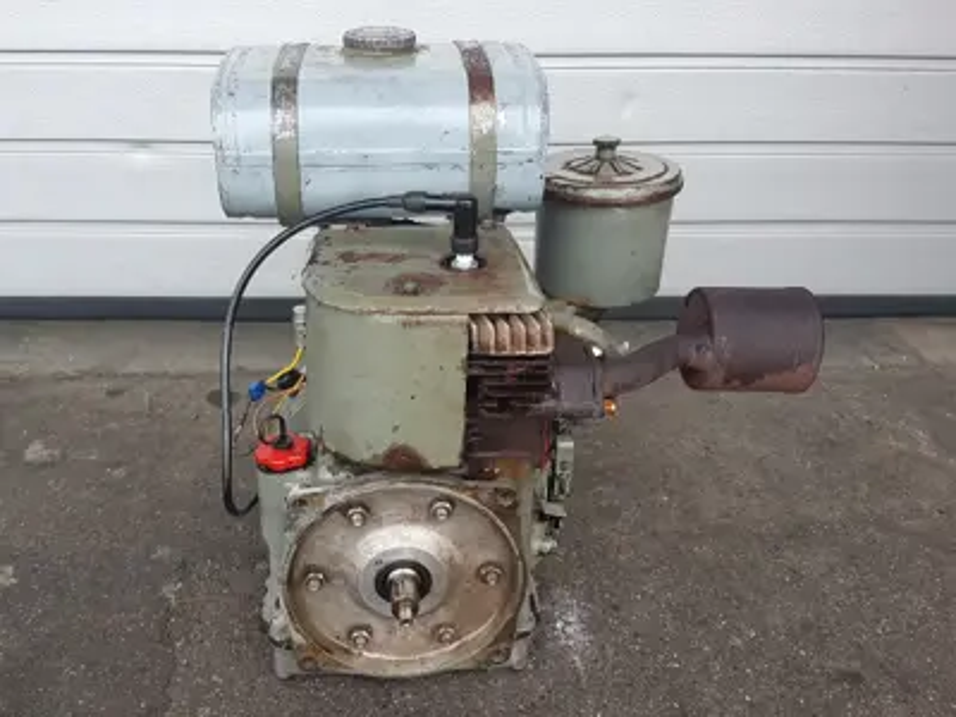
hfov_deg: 67.3
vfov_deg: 53.1
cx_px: 478
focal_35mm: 26
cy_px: 358
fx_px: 718
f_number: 1.7
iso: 50
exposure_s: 1/100
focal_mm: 4.2
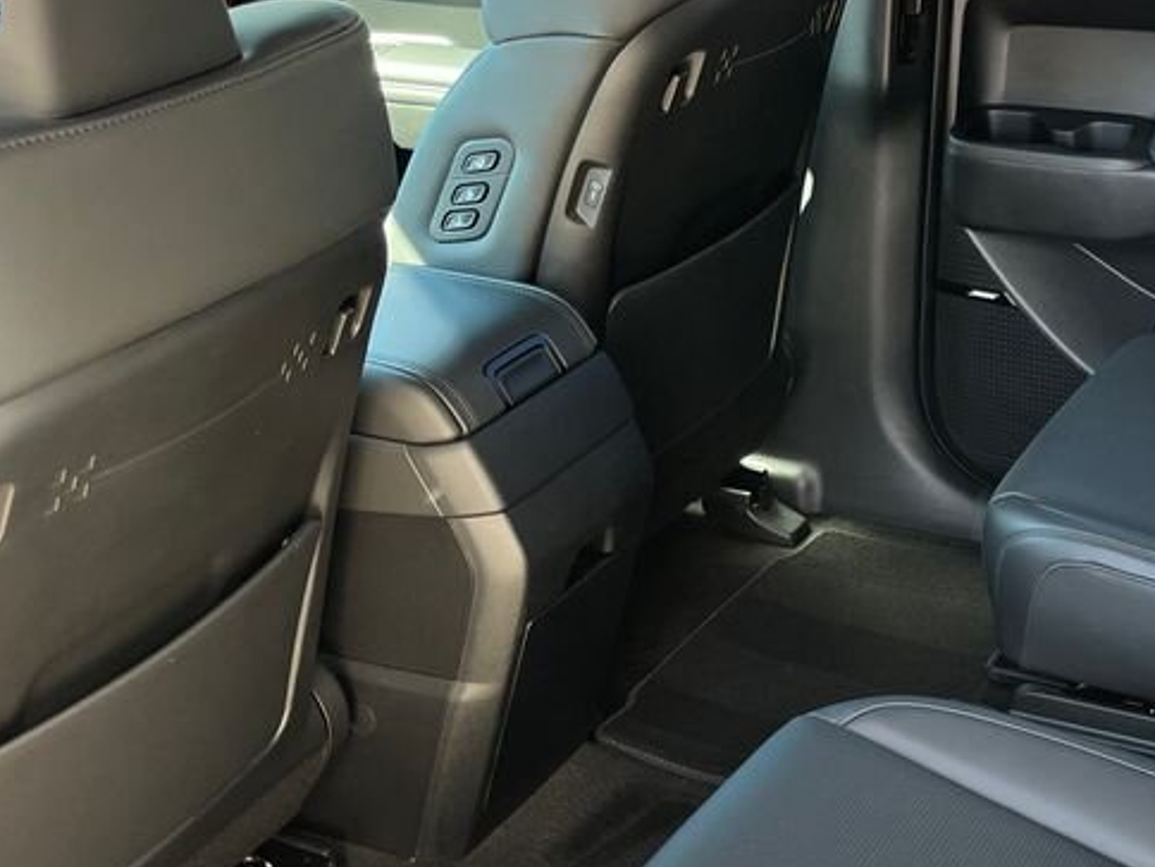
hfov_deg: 33.9
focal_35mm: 55
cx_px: 931
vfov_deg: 26.2
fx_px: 1835
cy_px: 645
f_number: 1.6
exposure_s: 1/121
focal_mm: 5.1
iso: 100
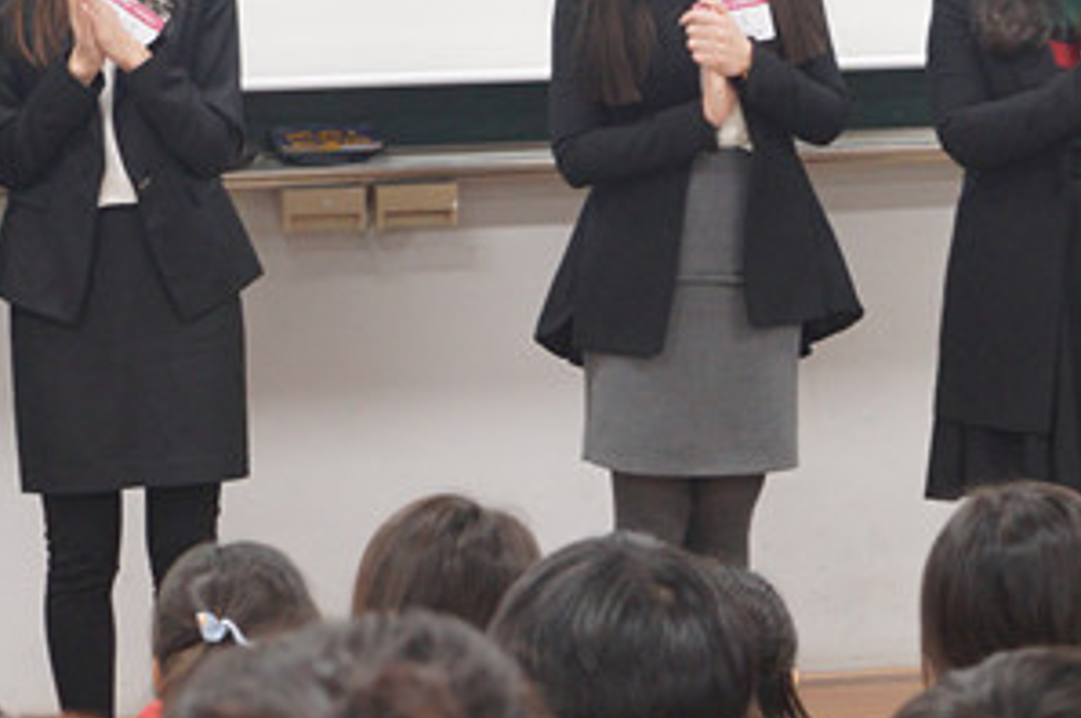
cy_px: 281
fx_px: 5549
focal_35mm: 185
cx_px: 805
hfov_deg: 11.1
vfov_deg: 7.4
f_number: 5.6
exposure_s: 1/25
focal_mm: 46
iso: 800
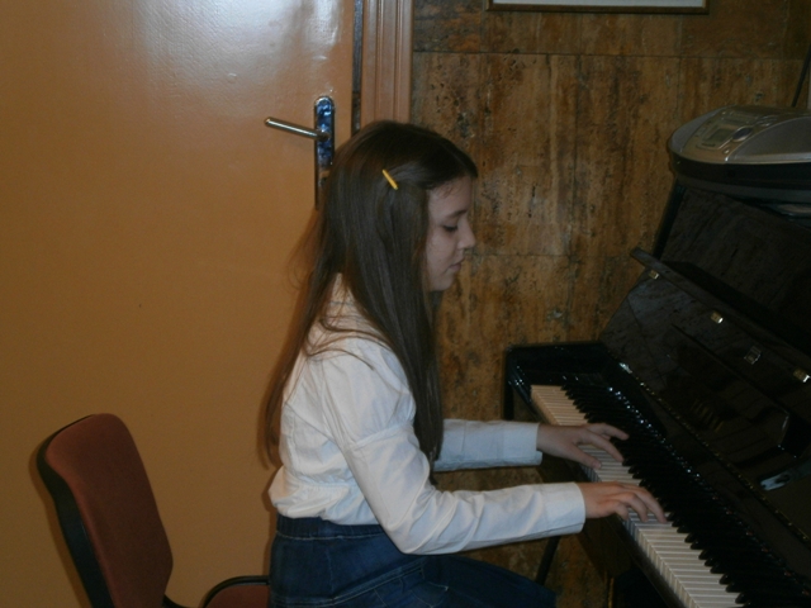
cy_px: 304
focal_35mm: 73
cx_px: 406
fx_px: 1710
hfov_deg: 26.7
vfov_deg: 20.2
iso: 200
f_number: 4.4
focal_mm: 13
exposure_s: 1/50
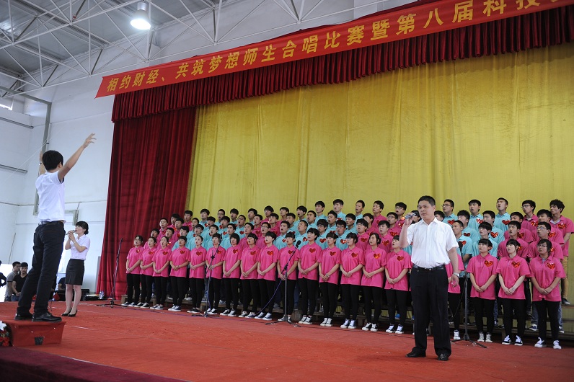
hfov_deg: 58.7
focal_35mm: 32
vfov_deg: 41.1
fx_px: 510
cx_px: 287
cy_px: 191
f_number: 2.8
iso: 640
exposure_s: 1/60
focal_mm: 32
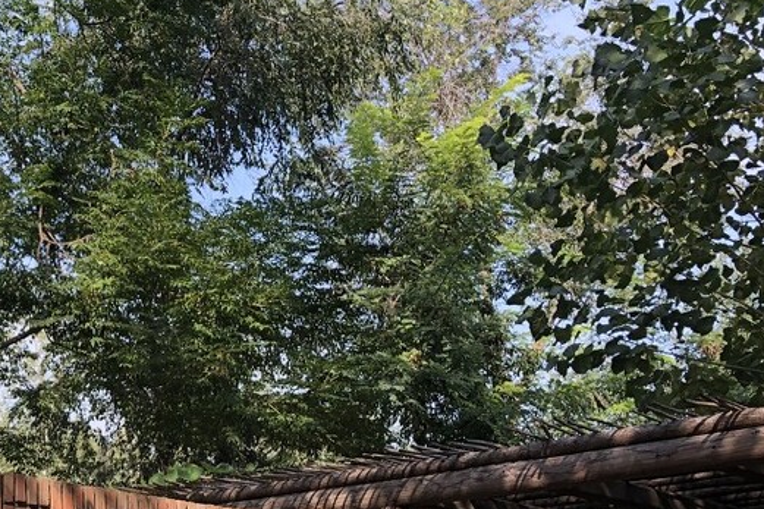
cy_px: 544
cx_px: -60
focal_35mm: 67
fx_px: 1421
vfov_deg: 19.5
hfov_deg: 27.7
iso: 20
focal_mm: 3.99
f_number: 1.8
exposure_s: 1/306
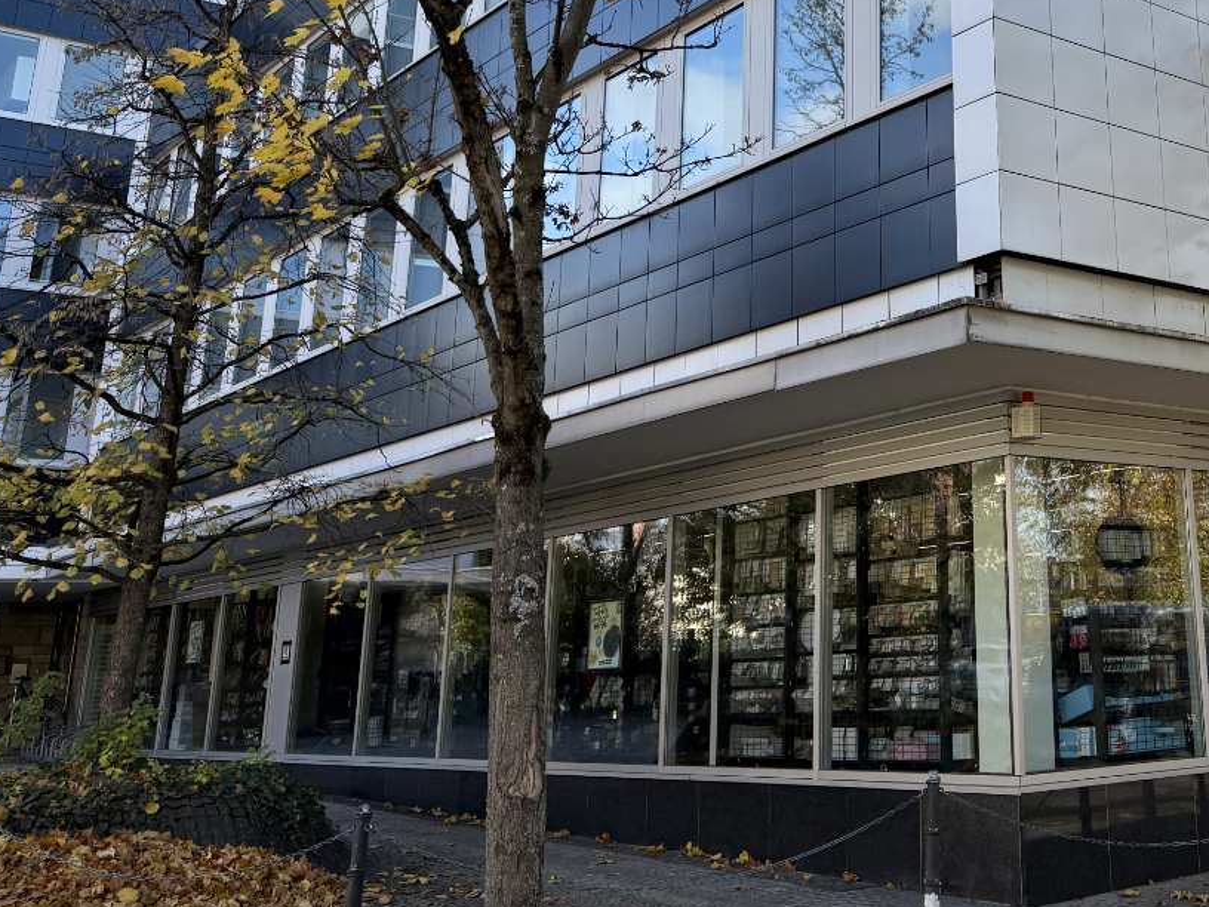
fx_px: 1537
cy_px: 133
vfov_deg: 31.7
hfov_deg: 40.6
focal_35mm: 44
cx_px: 1016
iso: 100
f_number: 1.8
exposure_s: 1/1855
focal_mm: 6.8
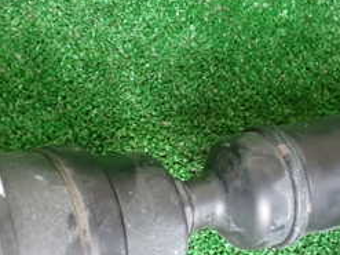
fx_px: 717
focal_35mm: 73
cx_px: 191
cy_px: 182
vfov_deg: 20.0
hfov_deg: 26.7
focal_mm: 5.4
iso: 800
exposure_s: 1/60
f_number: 2.3
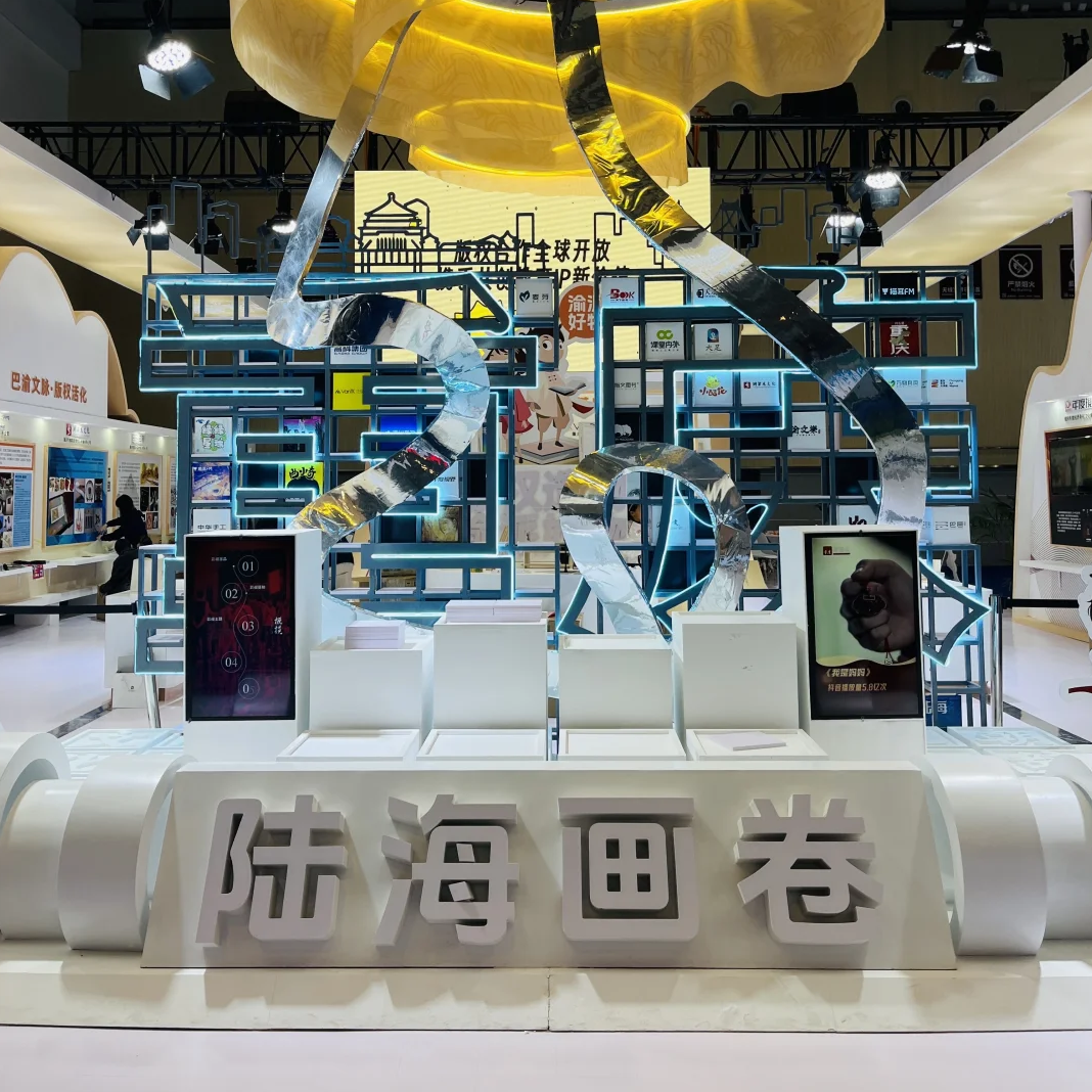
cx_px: 549
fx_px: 1106
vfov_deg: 52.0
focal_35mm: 31
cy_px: 407
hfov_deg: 52.5
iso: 40
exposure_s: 1/212
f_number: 1.6
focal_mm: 5.1
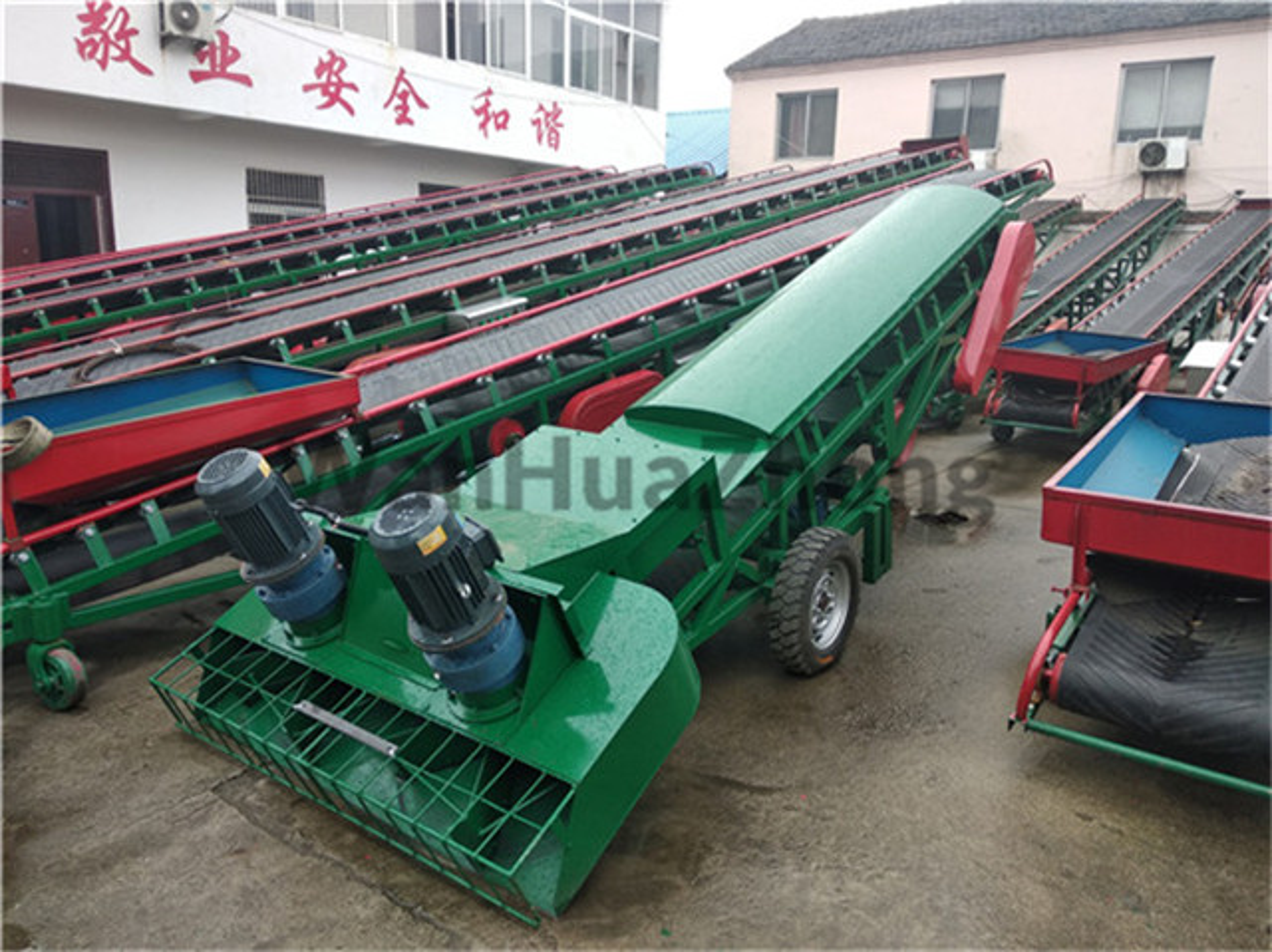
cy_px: 476
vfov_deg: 53.0
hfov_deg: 67.3
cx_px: 636
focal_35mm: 26
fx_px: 955
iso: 125
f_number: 2.2
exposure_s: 1/100
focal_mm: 3.81
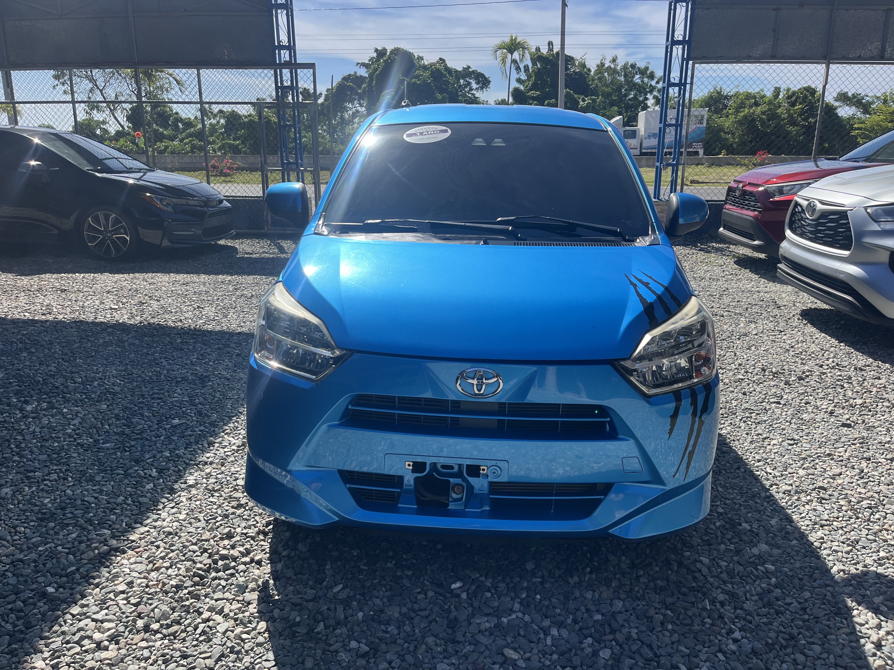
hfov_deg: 67.3
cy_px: 335
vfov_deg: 53.1
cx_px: 447
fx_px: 671
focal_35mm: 26
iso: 50
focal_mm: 5.1
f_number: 1.6
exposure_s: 1/2899
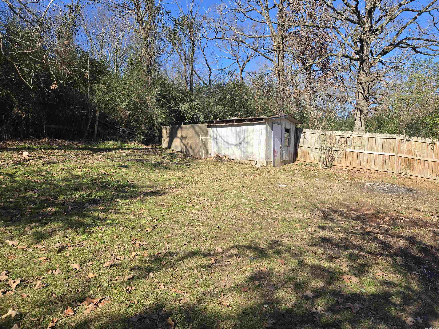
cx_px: 220
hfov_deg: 73.9
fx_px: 292
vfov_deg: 58.9
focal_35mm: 23
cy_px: 164
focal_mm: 5.4
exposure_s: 1/1011
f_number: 1.8
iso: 25
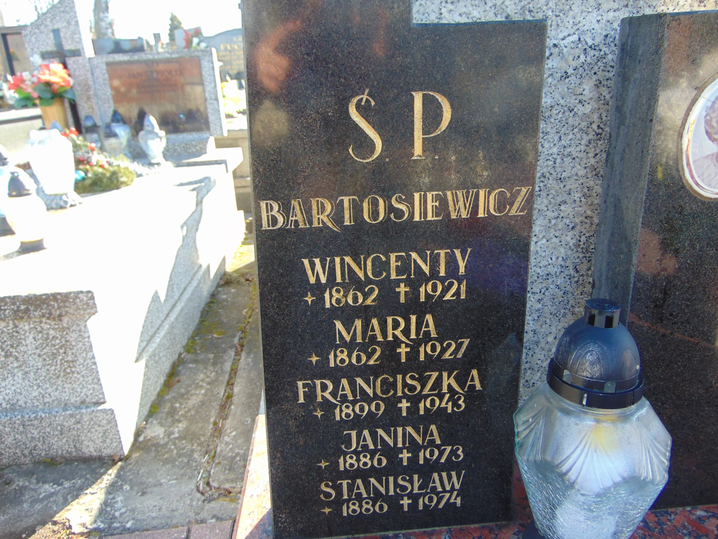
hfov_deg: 69.4
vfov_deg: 54.9
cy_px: 270
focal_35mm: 25
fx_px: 519
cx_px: 359
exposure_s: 1/100
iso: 80
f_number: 3
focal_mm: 4.5
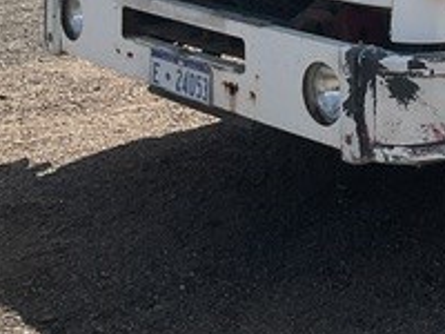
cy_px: -183
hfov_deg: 19.3
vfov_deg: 14.7
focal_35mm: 93
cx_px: 601
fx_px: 1196
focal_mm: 3
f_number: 1.8
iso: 16
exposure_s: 1/2959
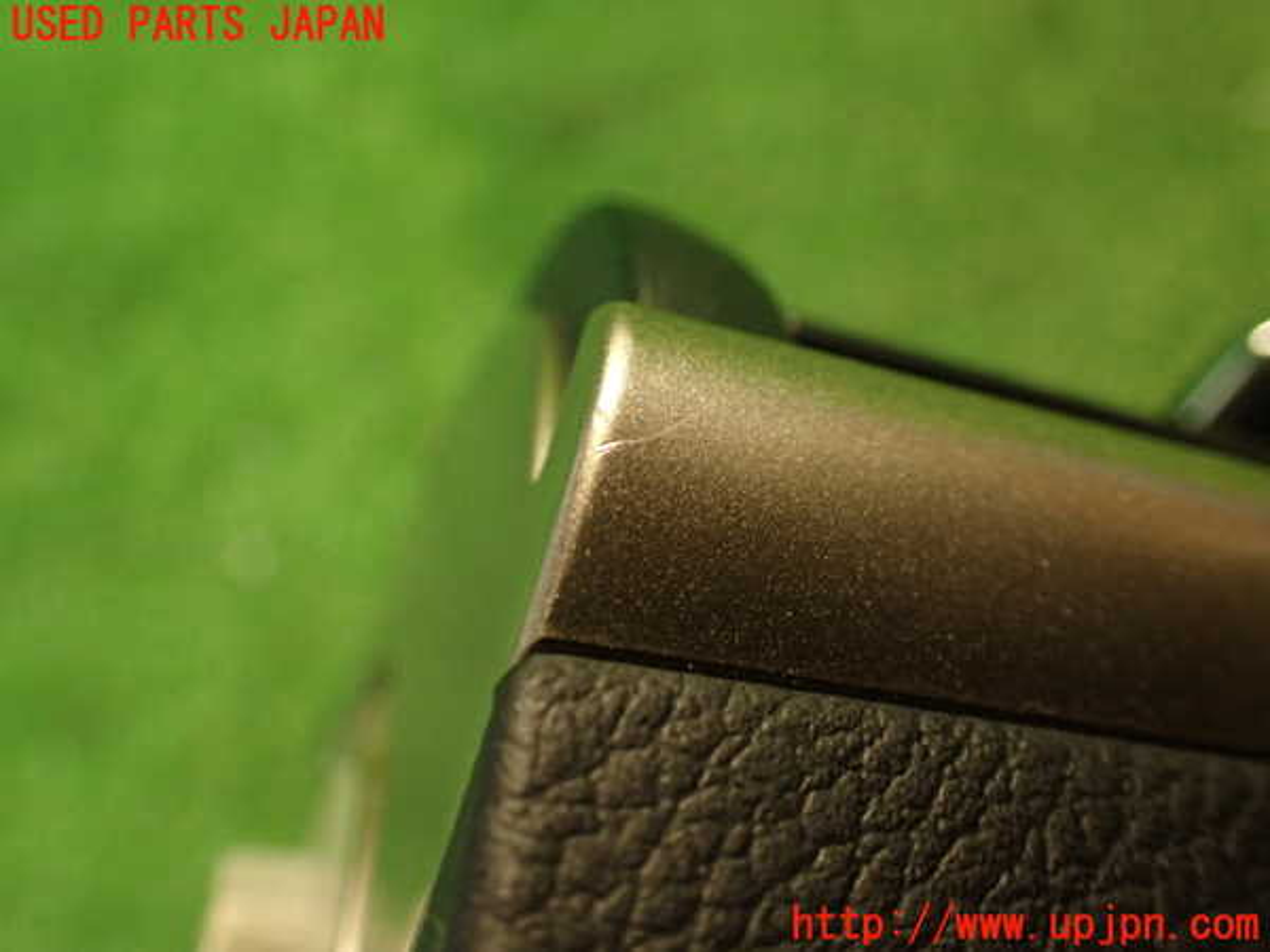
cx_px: 635
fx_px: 1174
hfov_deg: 56.8
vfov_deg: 44.2
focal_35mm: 32
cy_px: 476
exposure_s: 1/30
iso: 400
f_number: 2.4
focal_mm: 5.79
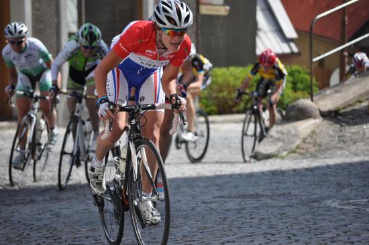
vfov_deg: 6.3
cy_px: 122
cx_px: 184
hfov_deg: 9.5
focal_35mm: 218
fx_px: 2226
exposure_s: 1/1600
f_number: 5.6
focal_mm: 145
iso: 400
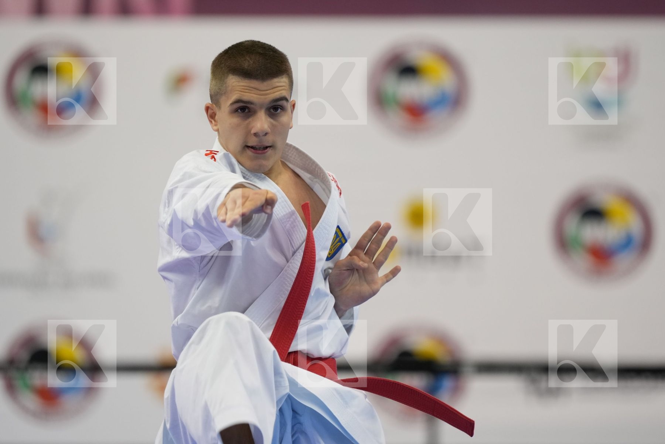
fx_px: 5541
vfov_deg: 4.6
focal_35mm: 300
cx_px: 332
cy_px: 222
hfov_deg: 6.9
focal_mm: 200
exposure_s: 1/500
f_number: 2.8
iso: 1250
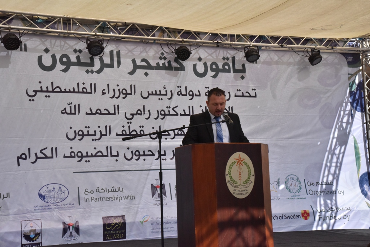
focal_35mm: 66
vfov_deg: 20.6
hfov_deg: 30.5
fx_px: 678
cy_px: 124
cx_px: 185
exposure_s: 1/2000
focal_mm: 66
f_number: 22
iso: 3200
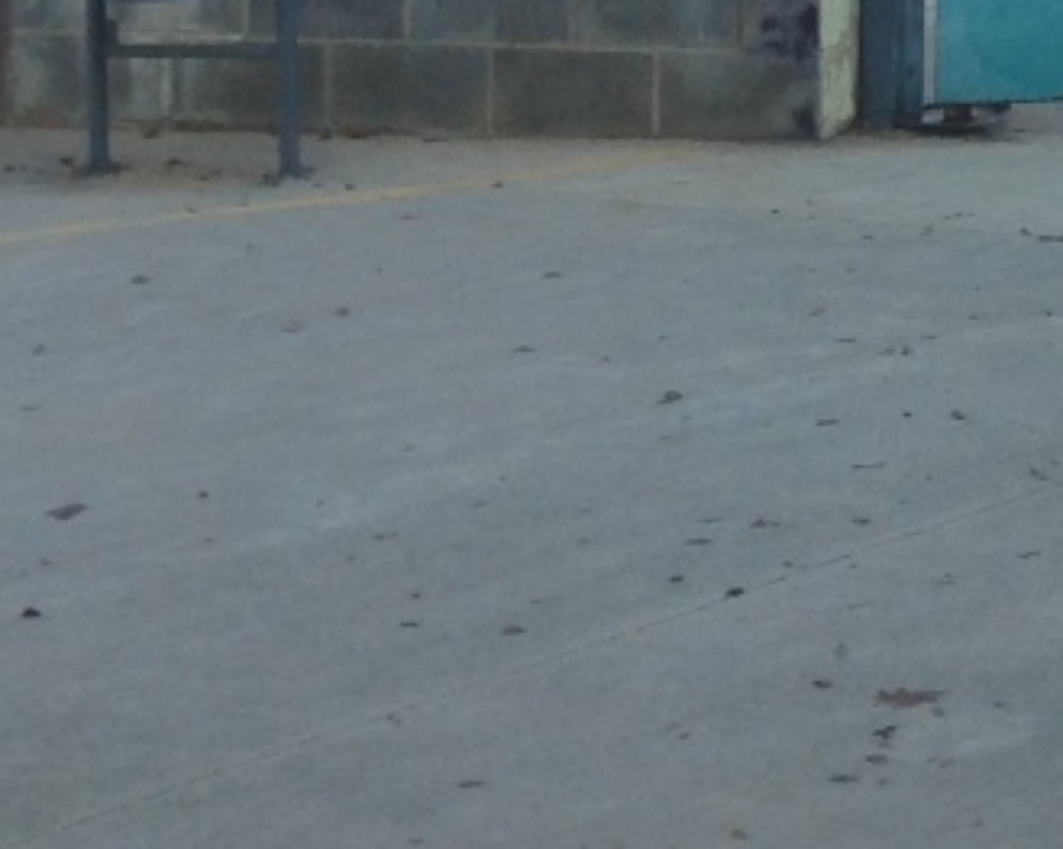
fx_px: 5032
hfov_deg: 11.1
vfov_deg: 9.4
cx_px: 2055
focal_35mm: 160
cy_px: -478
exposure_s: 1/357
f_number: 2.4
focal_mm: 4.12
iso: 50
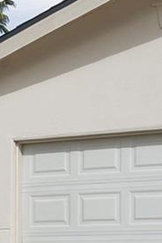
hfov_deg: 10.4
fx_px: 870
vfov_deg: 15.4
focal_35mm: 129
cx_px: -43
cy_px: 280
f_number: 7.1
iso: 320
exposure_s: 1/320
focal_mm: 14
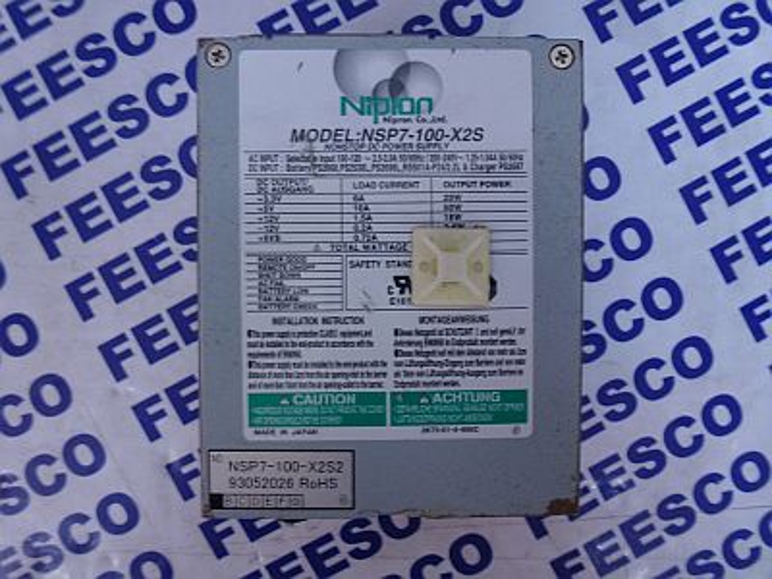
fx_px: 535
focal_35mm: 24
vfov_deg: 56.8
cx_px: 386
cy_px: 290
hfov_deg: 71.6
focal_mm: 4.3
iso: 200
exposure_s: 1/8
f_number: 3.3
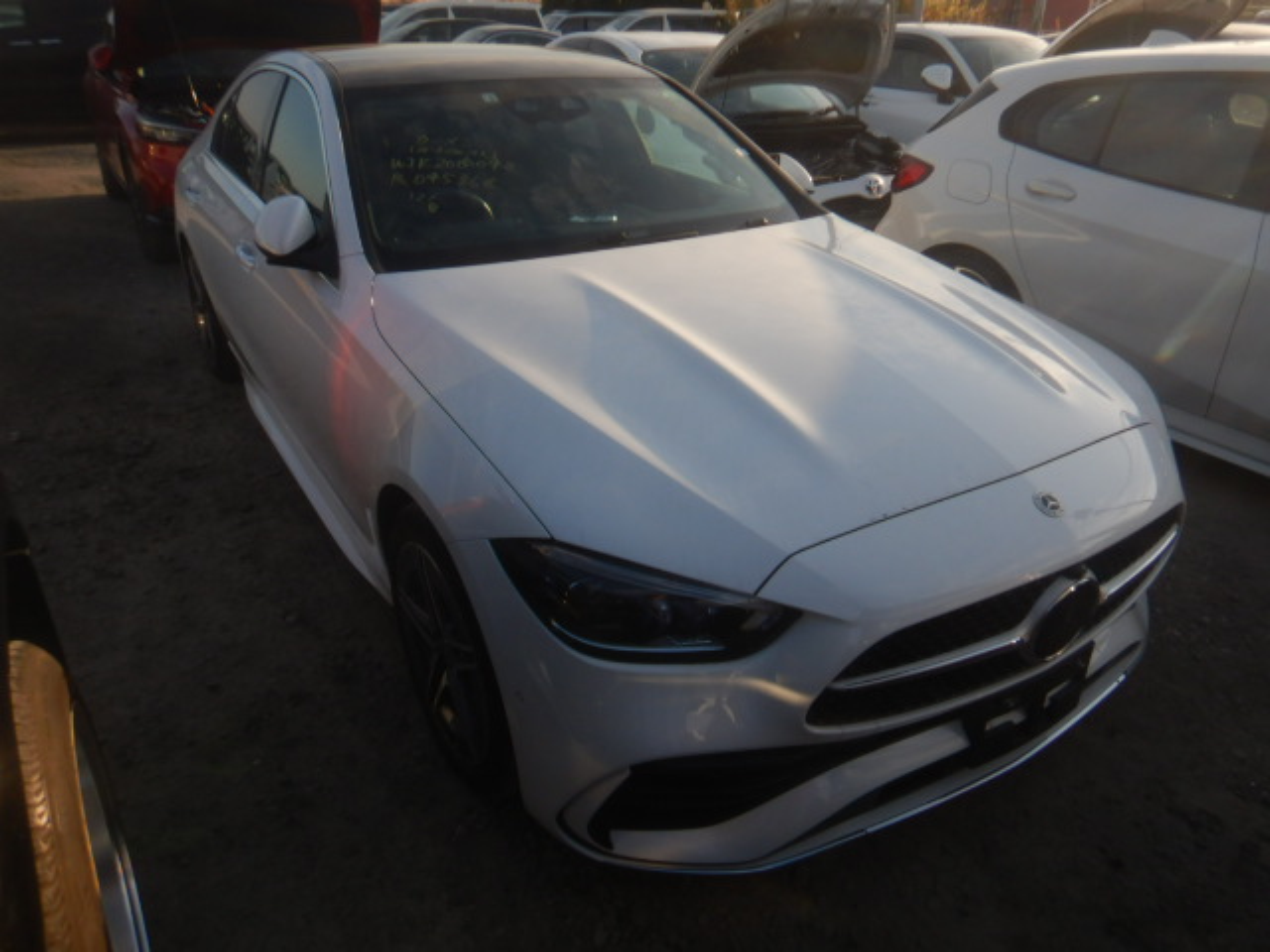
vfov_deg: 56.8
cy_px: 476
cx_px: 635
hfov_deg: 71.6
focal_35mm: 24
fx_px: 881
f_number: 2.8
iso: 125
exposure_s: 1/400
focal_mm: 4.3
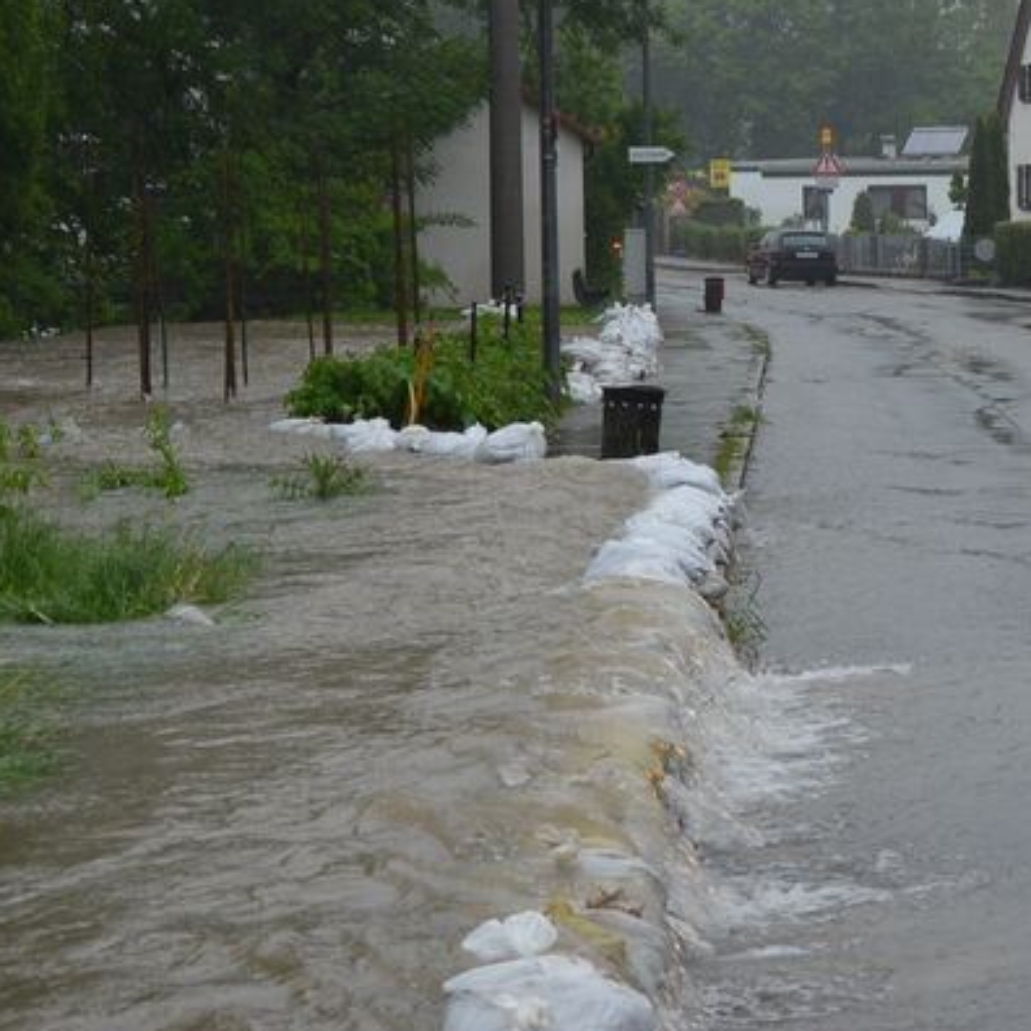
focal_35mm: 122
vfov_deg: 14.3
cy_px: 474
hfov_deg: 14.2
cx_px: 903
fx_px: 4111
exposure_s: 1/125
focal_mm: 38
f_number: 5.6
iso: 400
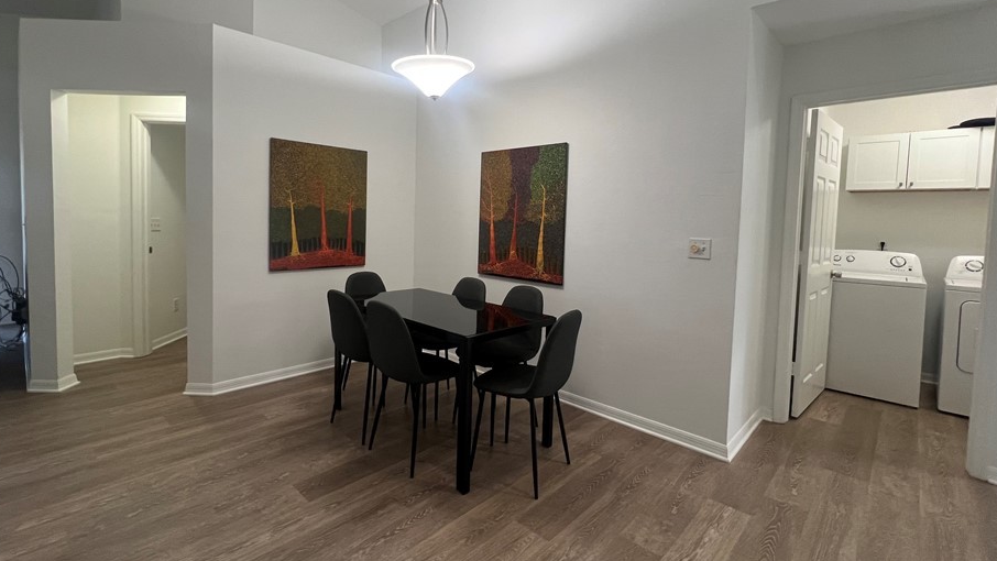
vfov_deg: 66.8
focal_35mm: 16
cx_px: 476
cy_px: 239
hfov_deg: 99.3
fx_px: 423
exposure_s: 1/60
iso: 160
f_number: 1.8
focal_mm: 1.57
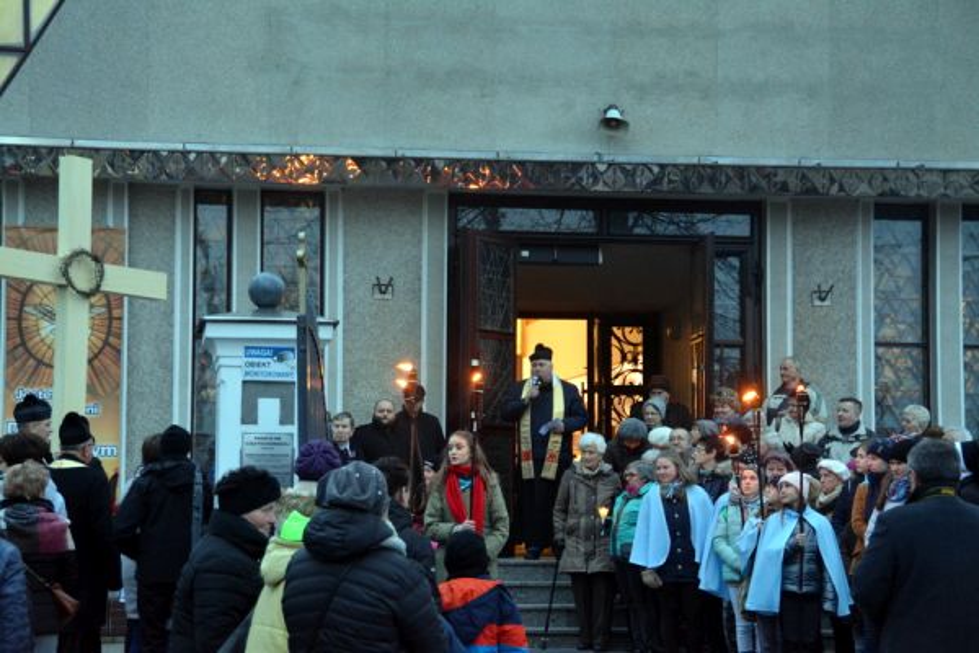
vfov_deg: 16.6
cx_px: 490
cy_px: 326
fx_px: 2243
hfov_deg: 24.6
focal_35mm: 82
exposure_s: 1/30
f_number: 4.8
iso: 1600
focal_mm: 55
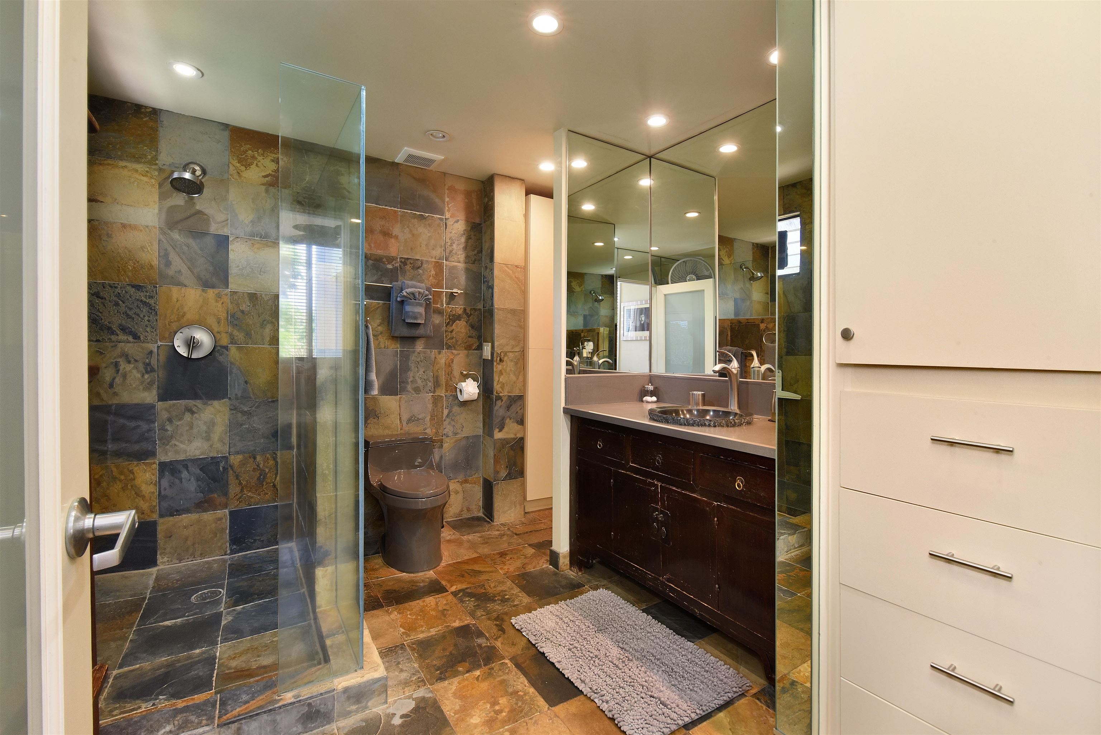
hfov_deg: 100.4
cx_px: 550
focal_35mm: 15
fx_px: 459
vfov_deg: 77.4
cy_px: 368
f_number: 16
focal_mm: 15
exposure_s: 1/60
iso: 6400
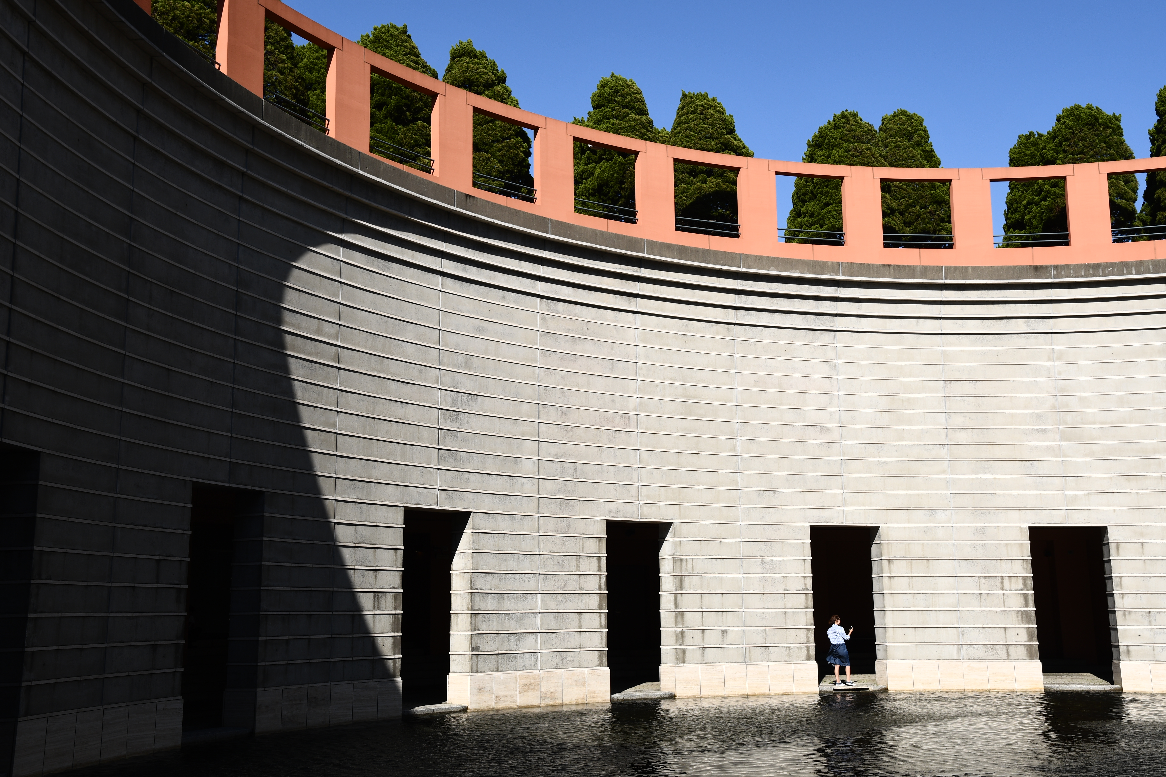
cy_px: 388
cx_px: 583
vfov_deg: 34.2
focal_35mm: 39
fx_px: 1263
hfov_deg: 49.6
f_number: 8
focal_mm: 26
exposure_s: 1/250
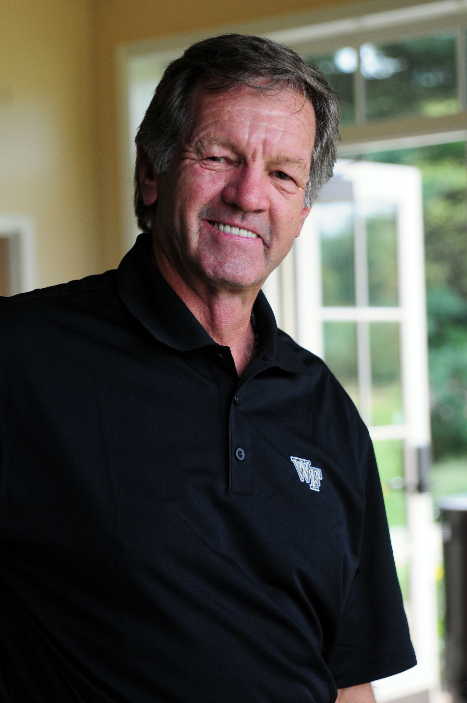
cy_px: 352
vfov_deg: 19.5
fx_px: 2049
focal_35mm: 105
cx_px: 234
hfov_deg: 13.0
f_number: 4
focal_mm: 70
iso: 500
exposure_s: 1/500
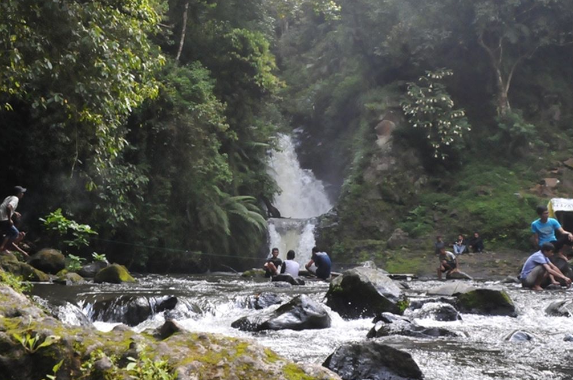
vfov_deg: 30.8
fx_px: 683
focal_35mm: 43
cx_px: 289
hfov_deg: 45.5
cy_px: 123
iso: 1600
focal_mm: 18
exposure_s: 1/200
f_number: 11
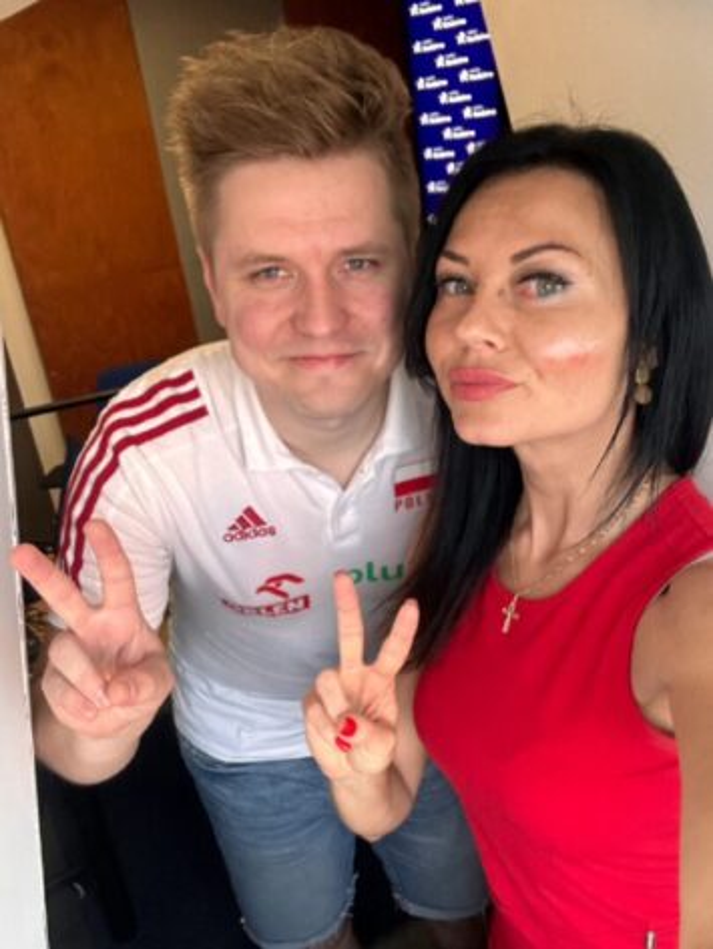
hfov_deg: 46.8
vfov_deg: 60.0
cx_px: 356
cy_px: 474
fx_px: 824
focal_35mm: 30
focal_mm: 2.69
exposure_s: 1/71.4
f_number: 1.9
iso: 80
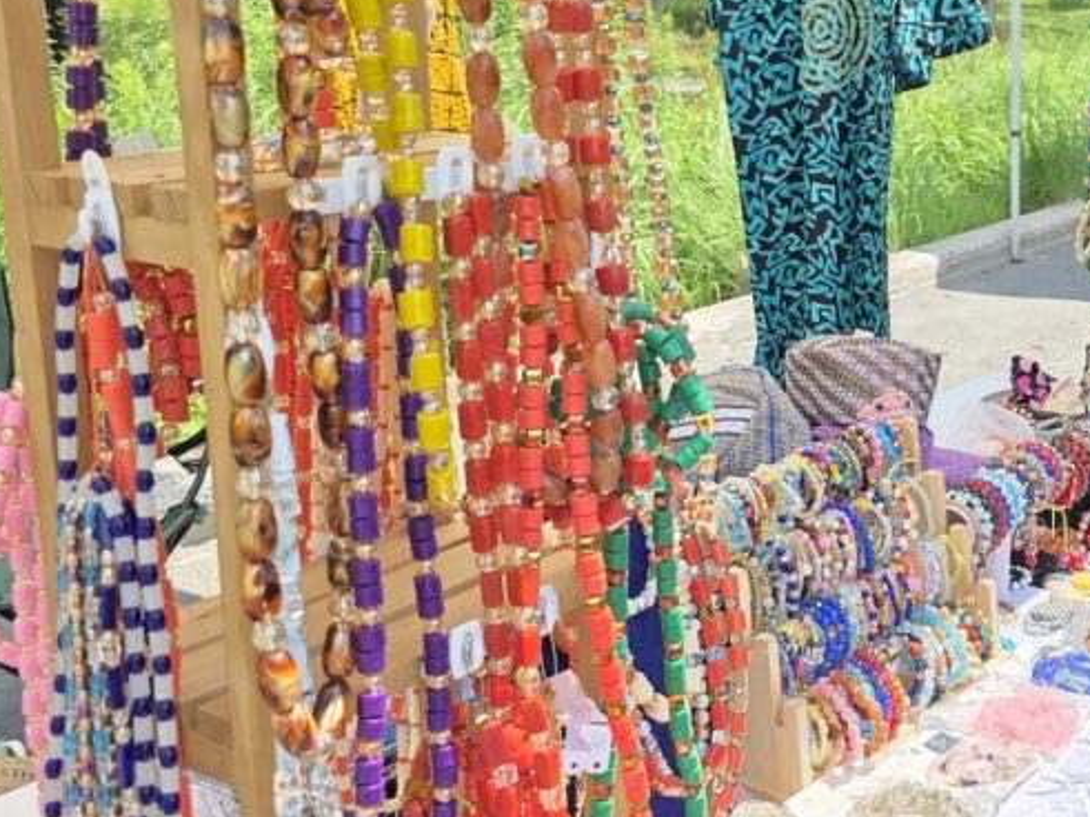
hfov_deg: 37.8
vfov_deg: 30.1
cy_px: 304
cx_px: 910
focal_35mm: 48
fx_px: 1511
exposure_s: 1/3608
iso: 80
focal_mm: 6.3
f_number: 1.7
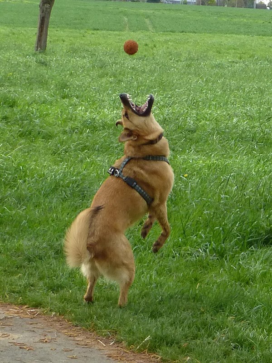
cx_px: 136
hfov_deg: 22.6
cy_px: 182
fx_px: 681
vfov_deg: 29.8
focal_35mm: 65
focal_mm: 11.7
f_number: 4.6
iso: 200
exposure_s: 1/500
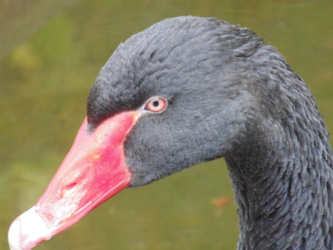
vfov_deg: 2.0
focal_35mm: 735
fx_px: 7070
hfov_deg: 2.7
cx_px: 176
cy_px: 134
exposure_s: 1/125
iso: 400
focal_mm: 104
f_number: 5.9
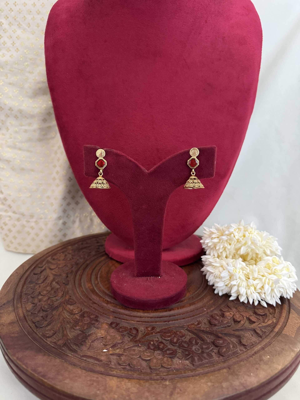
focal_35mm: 24
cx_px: 150
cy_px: 200
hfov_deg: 56.8
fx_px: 277
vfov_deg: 71.6
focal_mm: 6.76
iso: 800
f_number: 1.78
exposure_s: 1/44
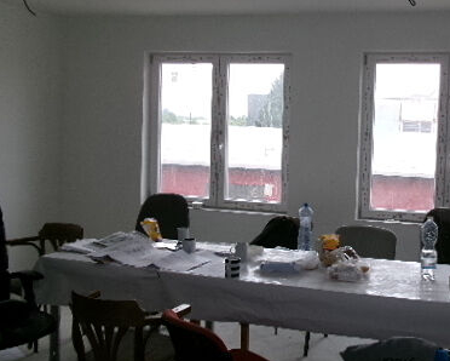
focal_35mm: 47
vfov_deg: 32.1
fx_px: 626
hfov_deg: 38.8
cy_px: 173
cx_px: 318
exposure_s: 1/140
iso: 100
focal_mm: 5.1
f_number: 3.9
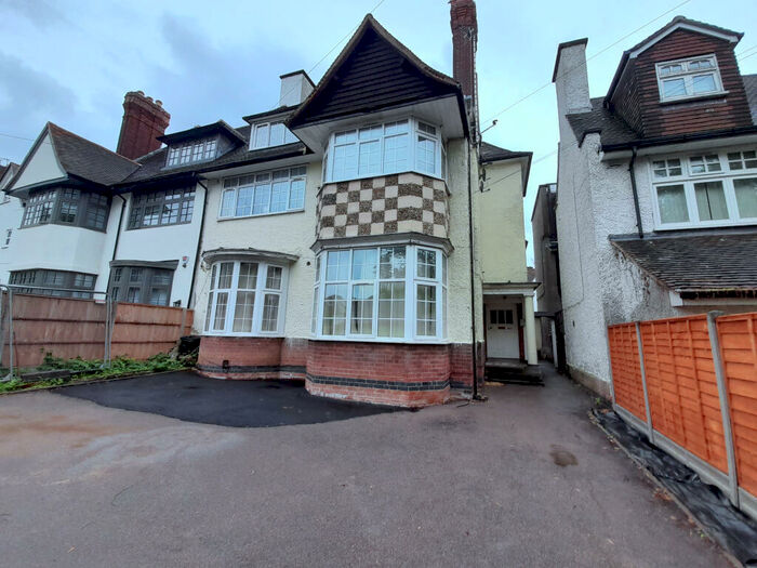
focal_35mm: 13
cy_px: 284
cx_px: 378
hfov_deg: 106.2
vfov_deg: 89.9
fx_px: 284
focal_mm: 1.4
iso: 40
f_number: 2.2
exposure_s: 1/525
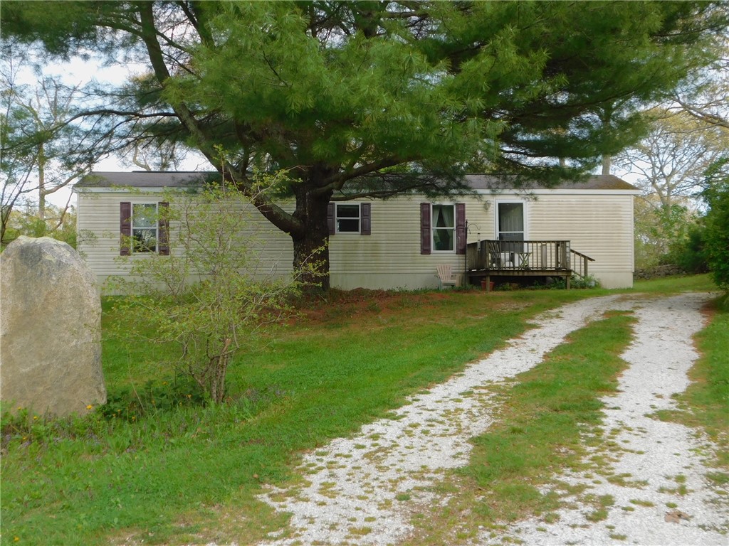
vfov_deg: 39.7
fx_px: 758
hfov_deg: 51.4
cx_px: 364
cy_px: 273
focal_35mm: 36
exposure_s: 1/160
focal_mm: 6.3
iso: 125
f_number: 3.5
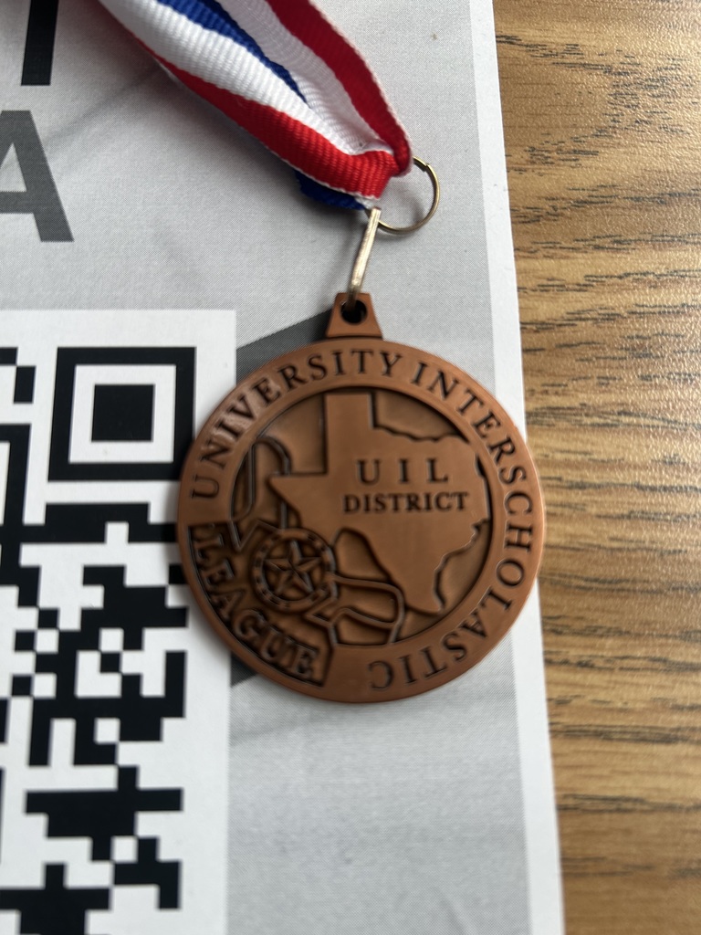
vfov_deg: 67.3
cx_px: 350
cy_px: 468
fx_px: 702
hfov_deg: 53.1
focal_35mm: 26
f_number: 1.5
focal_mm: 5.7
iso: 40
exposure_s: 1/197
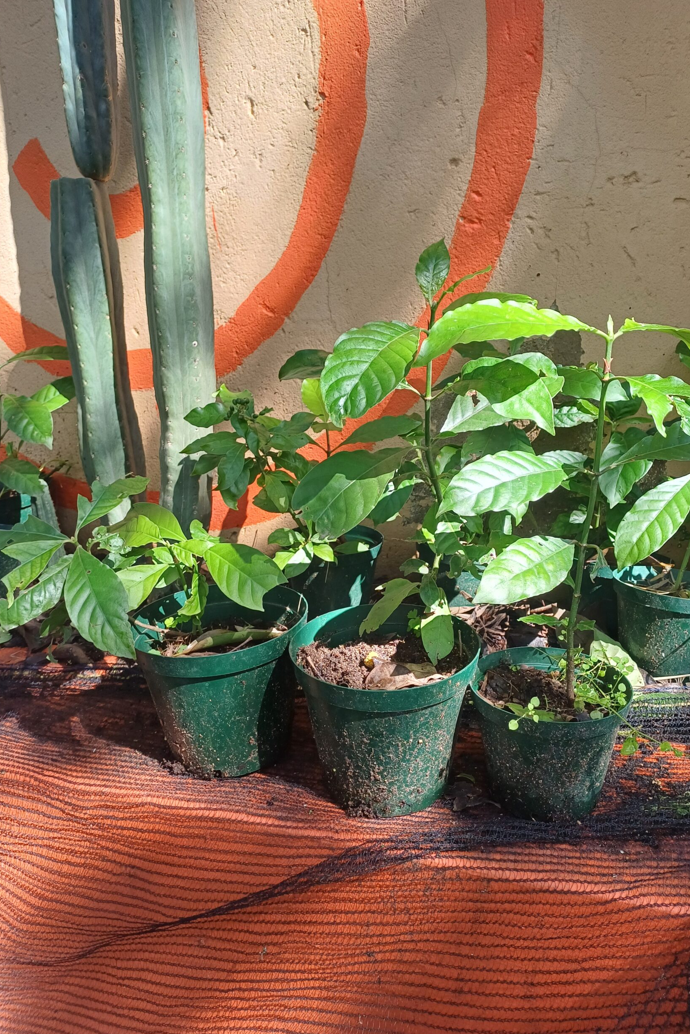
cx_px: 364
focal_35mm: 27
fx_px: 776
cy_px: 522
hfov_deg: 47.9
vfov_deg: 67.4
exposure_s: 1/136
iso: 50
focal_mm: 4.65
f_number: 1.8
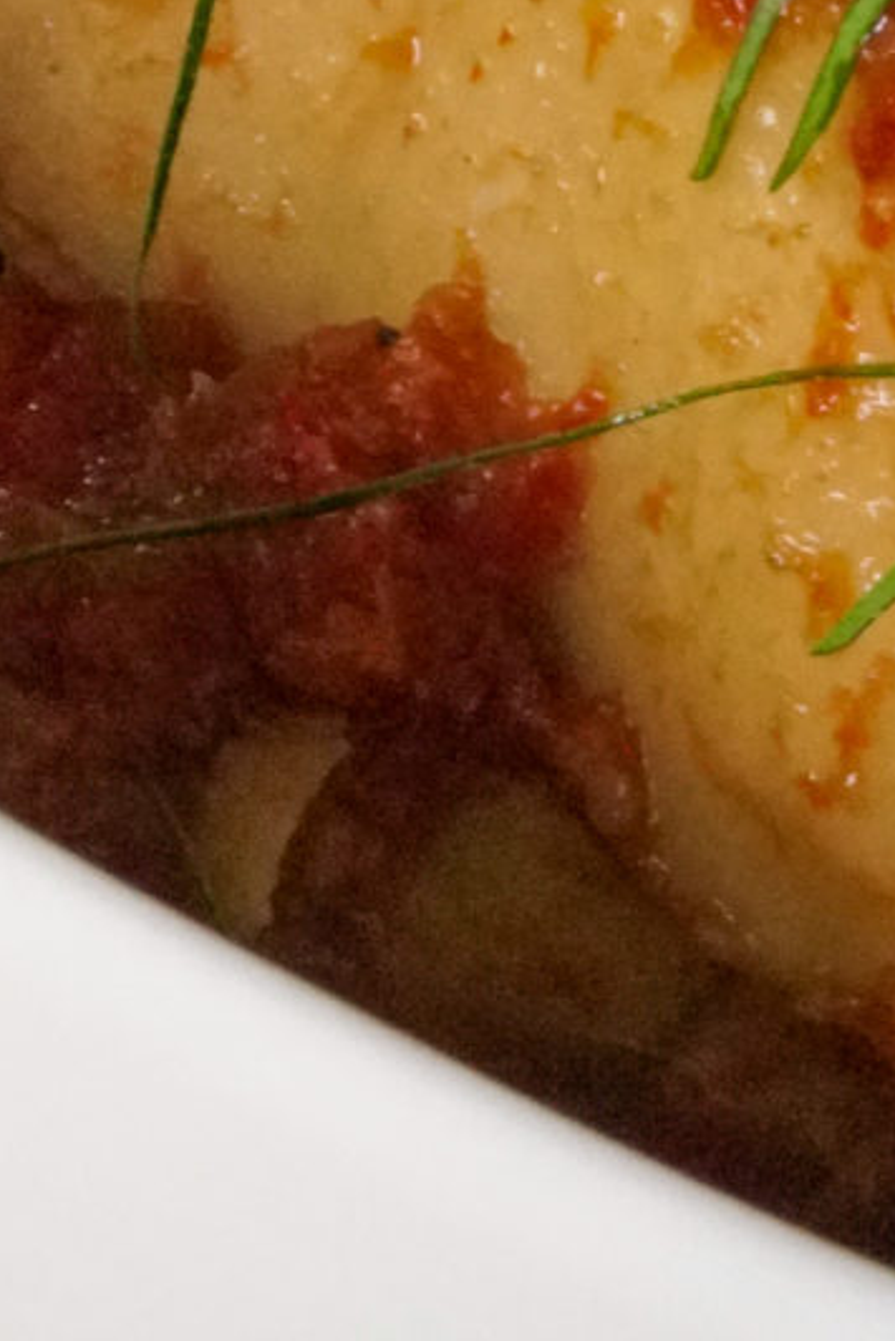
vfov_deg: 8.0
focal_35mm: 252
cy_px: -794
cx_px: 410
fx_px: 9406
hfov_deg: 5.4
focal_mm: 35
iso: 5000
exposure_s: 1/80
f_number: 16
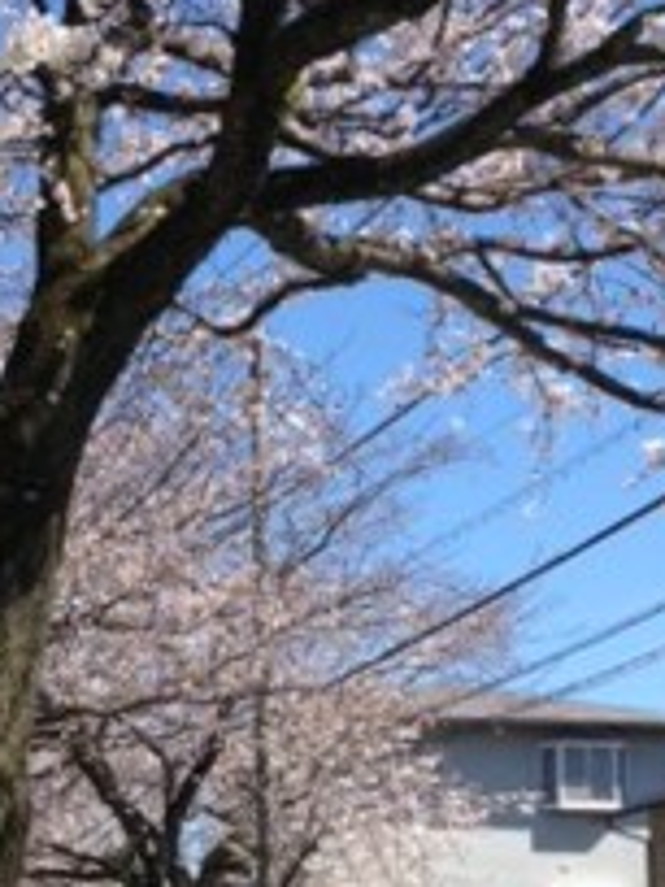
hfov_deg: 14.3
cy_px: 735
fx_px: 2638
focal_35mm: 103
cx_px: 139
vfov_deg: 18.9
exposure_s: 1/1346
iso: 50
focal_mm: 4.28
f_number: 2.4
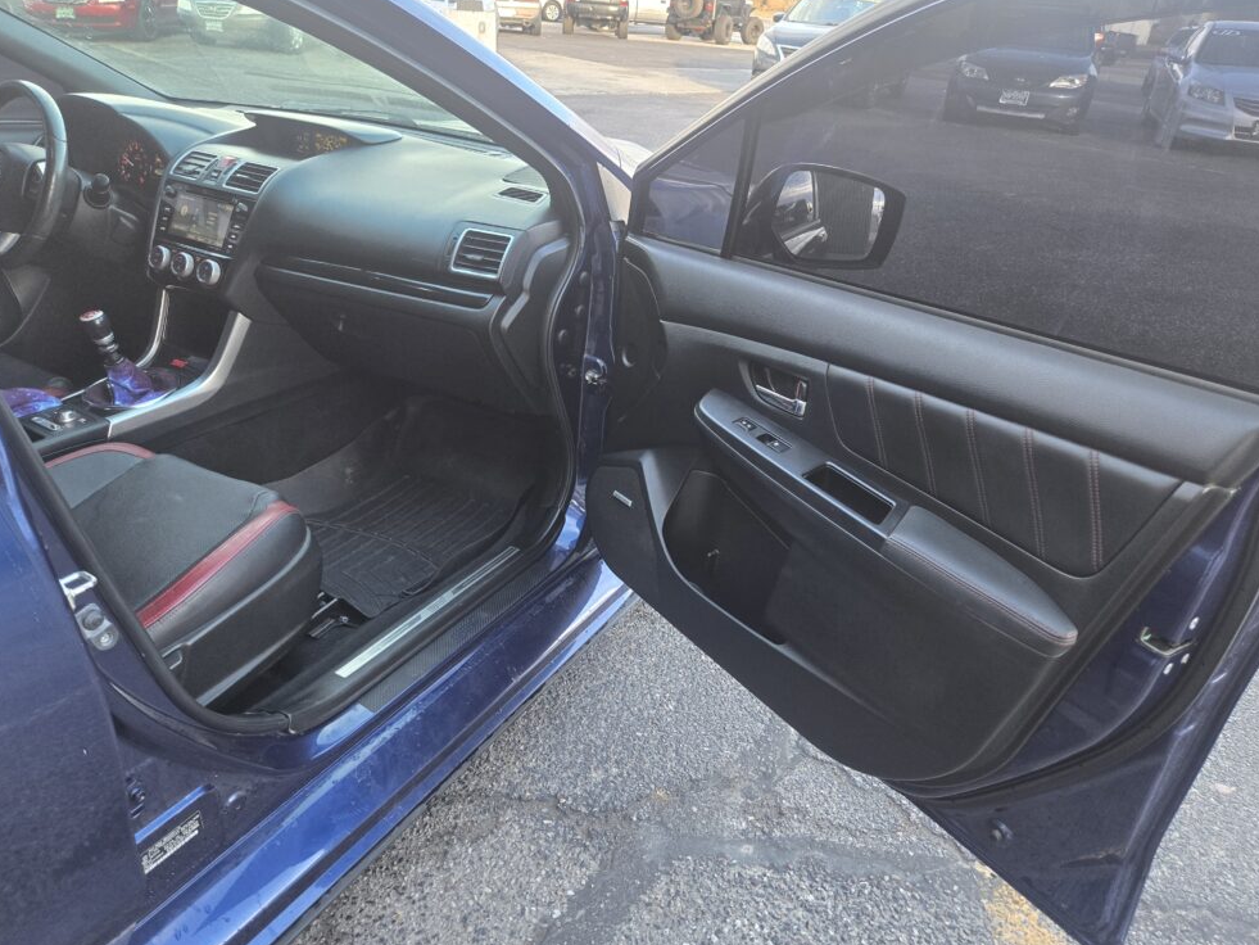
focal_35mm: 24
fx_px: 873
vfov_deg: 56.8
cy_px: 479
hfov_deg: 71.6
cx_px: 628
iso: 125
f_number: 1.8
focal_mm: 5.4
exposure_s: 1/180
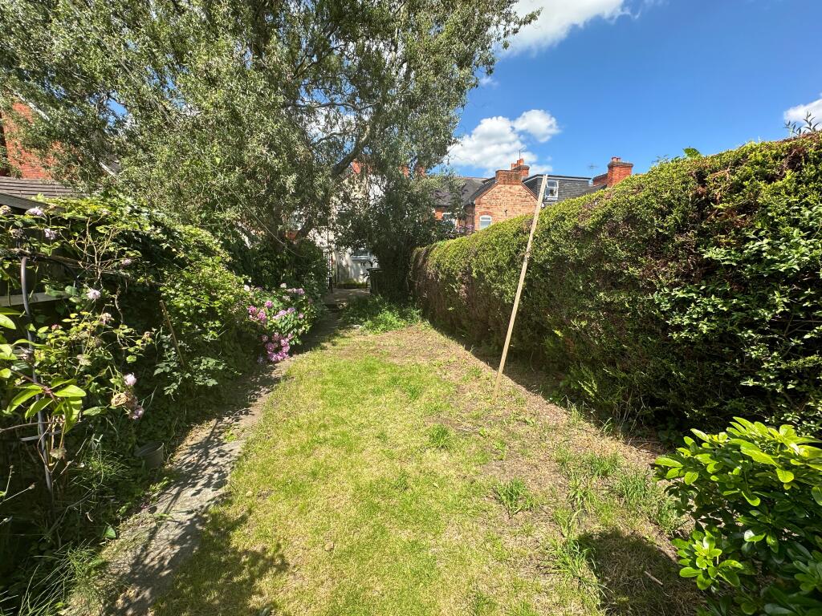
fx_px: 332
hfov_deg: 102.1
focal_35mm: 14
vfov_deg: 85.7
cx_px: 411
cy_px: 308
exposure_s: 1/917
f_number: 2.2
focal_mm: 2.22
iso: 40
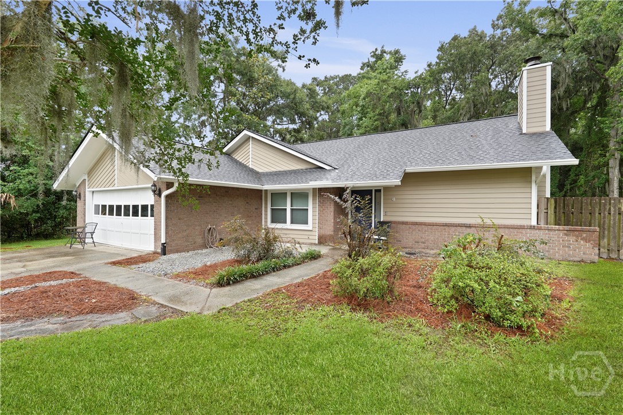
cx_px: 312
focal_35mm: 16
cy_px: 208
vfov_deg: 73.7
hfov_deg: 96.7
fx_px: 277
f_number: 9
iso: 320
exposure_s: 1/20
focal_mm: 16
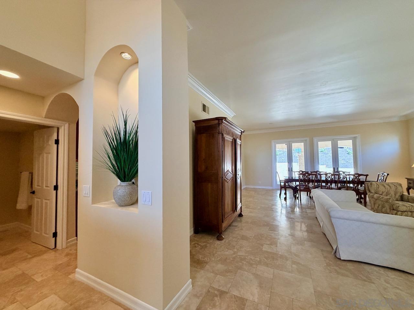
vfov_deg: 85.7
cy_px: 155
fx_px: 167
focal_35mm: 14
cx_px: 207
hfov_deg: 102.1
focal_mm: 2.22
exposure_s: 1/120
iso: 250
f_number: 2.2
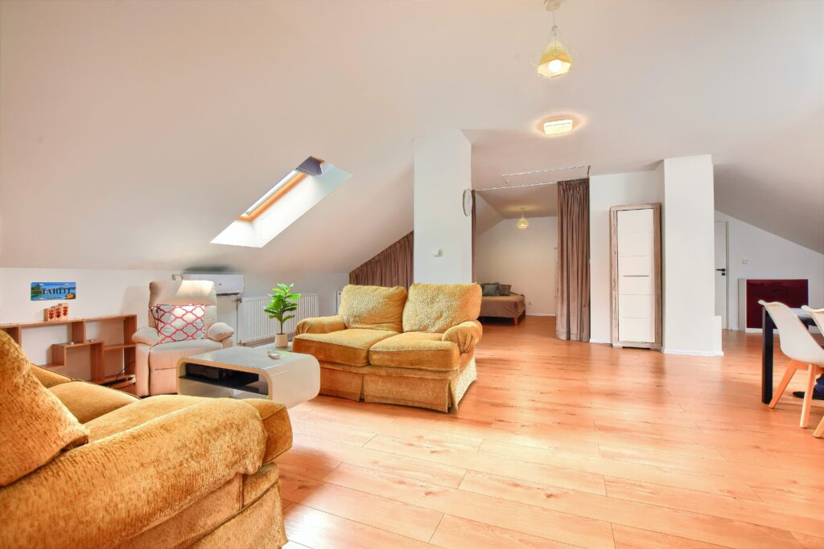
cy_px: 274
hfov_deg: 100.4
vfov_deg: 77.3
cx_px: 412
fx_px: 343
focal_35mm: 15
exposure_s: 1/6
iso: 200
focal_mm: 10
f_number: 13
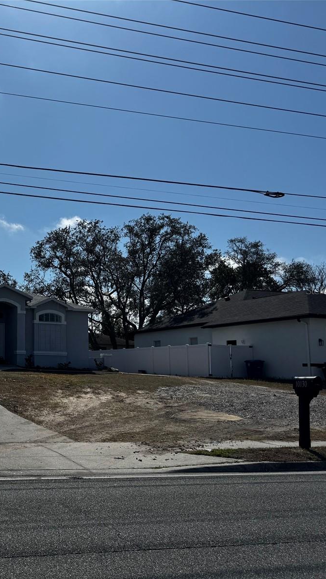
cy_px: 290
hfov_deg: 30.1
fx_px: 538
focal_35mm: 35
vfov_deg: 56.6
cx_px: -36
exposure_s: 1/12346
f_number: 1.78
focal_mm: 6.76
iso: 80
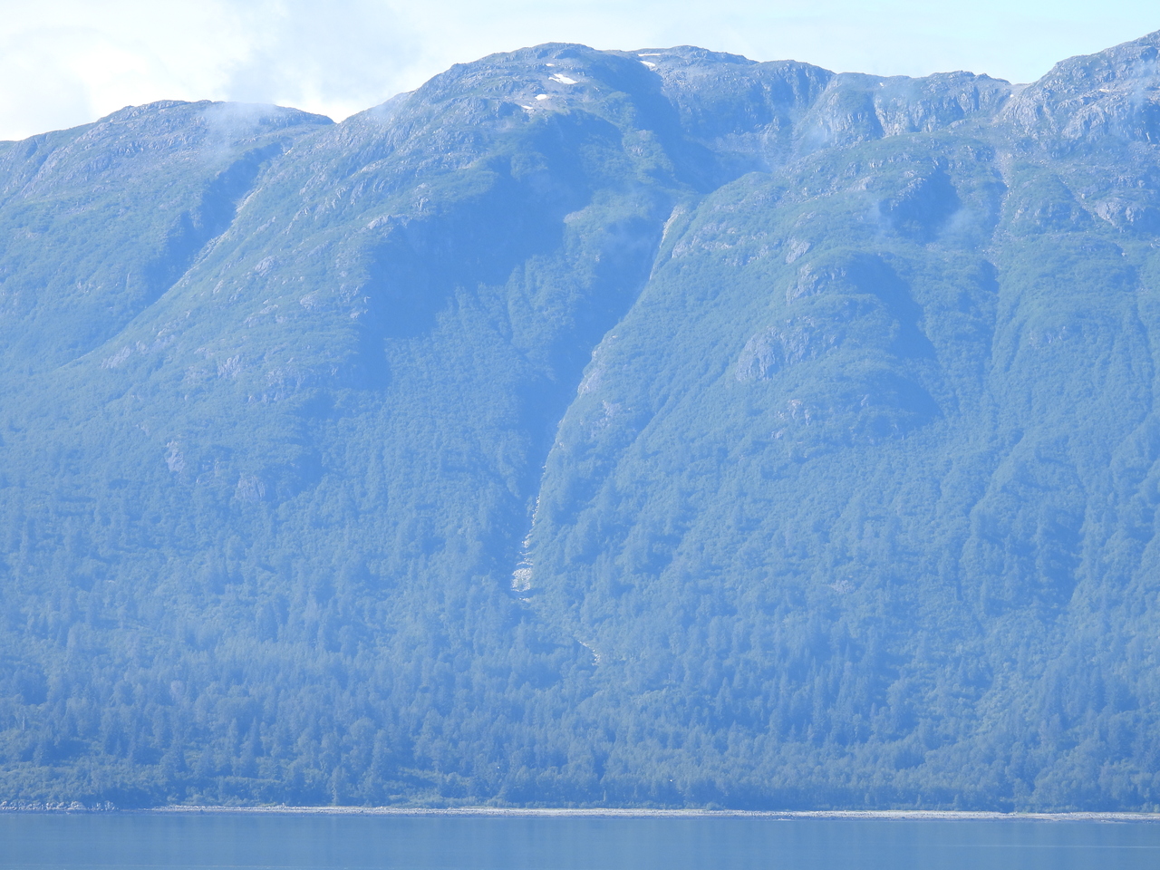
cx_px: 580
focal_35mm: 220
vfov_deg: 6.8
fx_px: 7372
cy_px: 435
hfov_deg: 9.0
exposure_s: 1/320
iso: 100
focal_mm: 39.3
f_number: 4.5
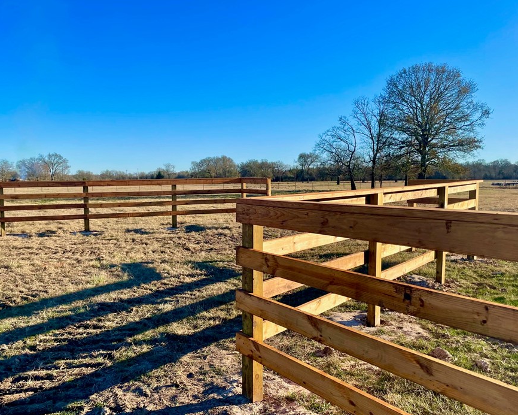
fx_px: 460
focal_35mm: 30
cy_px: 219
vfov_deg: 48.5
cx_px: 247
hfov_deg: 58.7
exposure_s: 1/2506
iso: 32
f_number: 1.6
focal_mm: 4.2
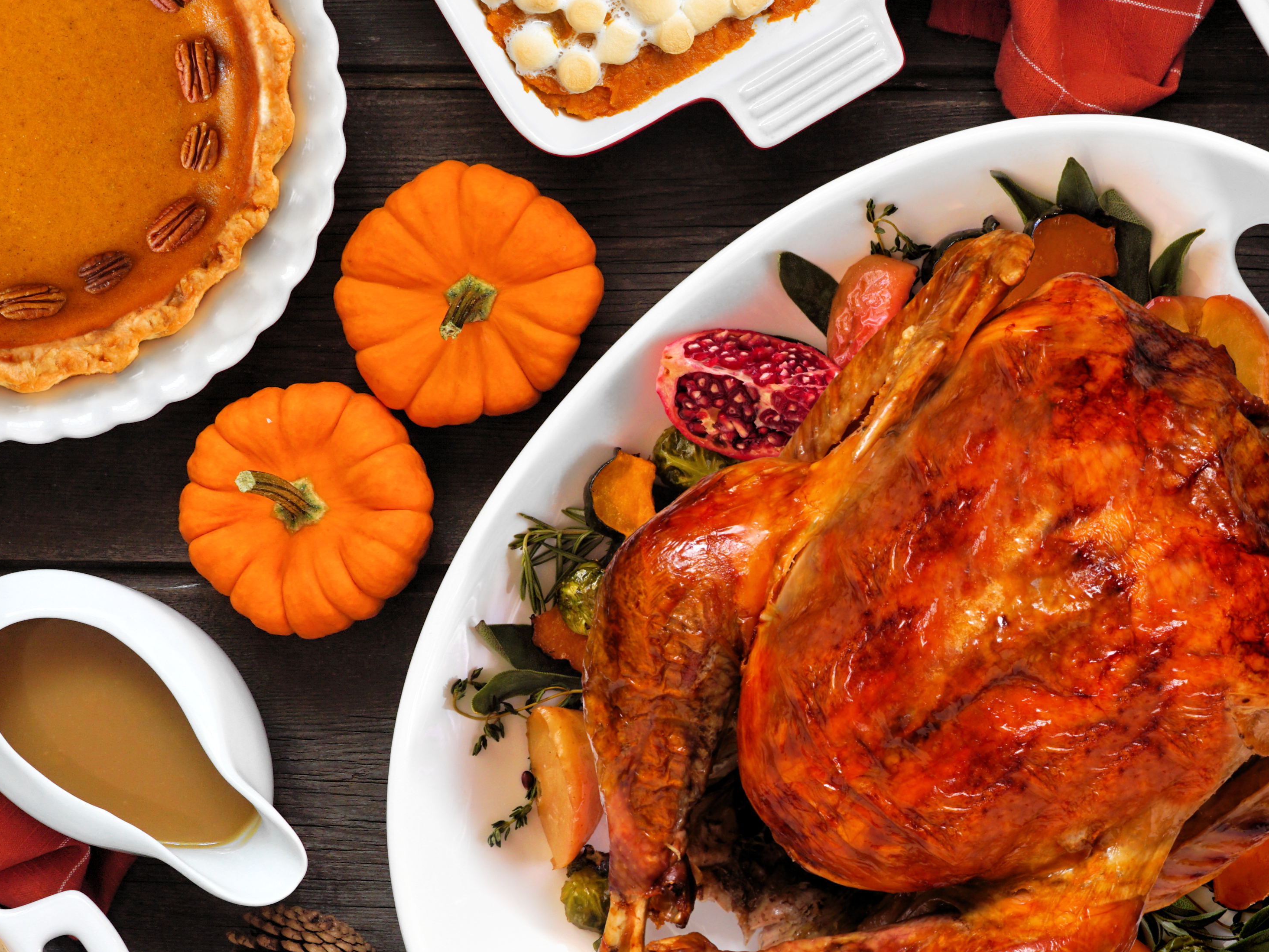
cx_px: 782
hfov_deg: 29.7
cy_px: 657
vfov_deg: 22.5
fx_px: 2383
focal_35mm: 65
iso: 100
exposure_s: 5
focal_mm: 22
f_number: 13
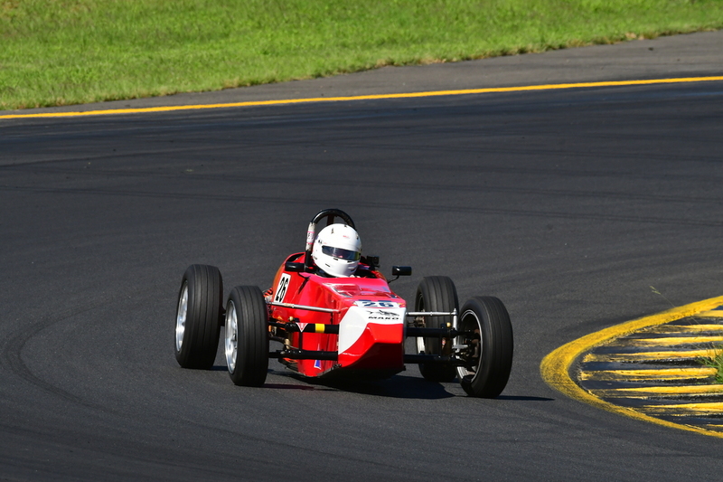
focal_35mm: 660
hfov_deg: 3.1
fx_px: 13251
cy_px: 241
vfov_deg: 2.1
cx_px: 362
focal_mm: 440
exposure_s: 1/640
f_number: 11
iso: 400
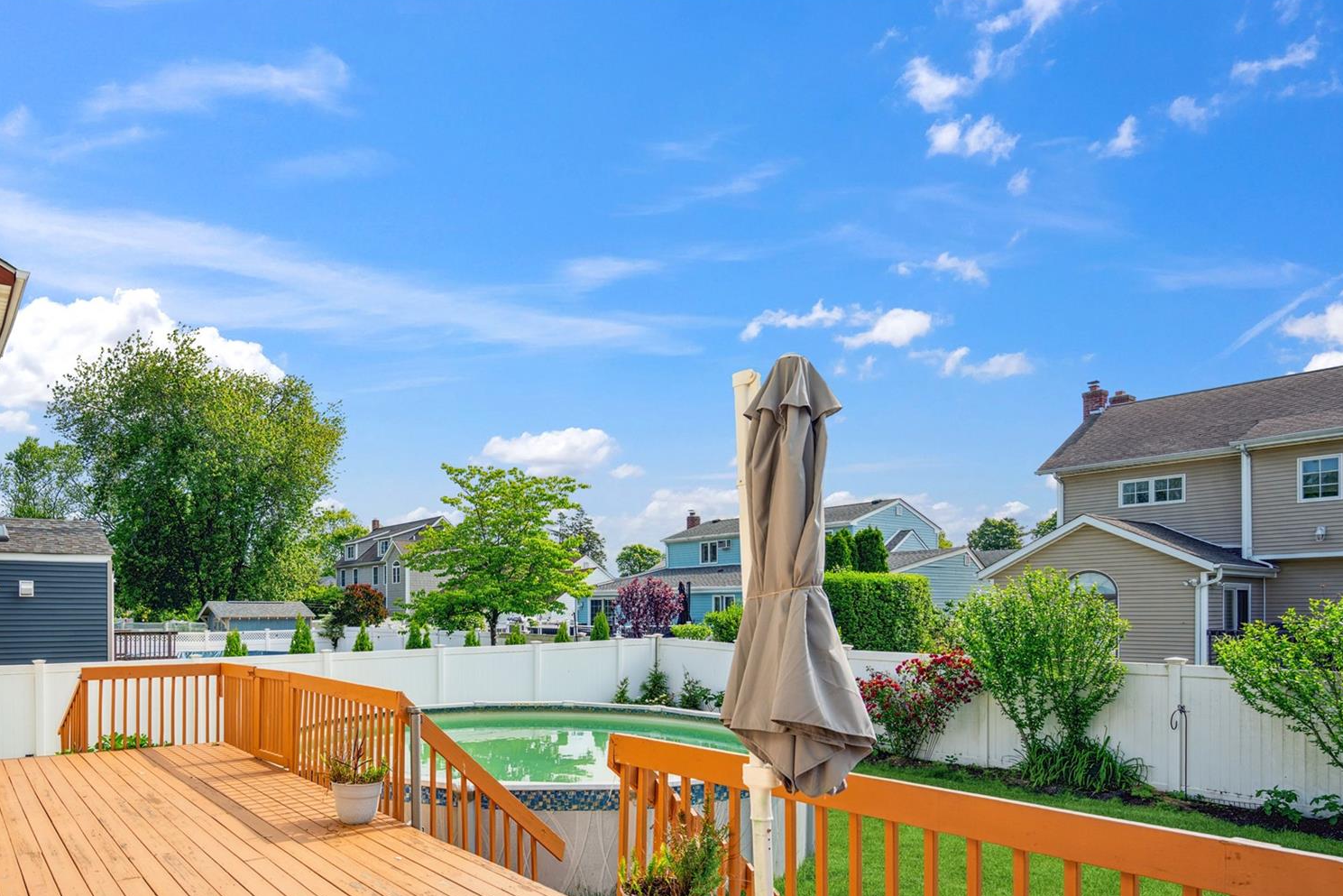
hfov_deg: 76.0
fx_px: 821
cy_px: 607
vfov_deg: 55.9
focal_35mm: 22
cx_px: 444
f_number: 5.6
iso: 100
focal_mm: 16
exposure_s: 1/200
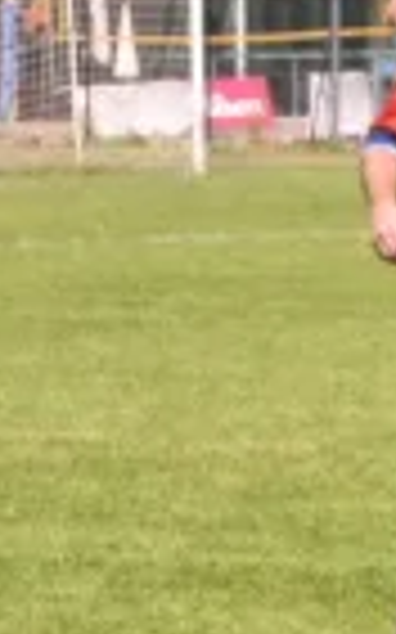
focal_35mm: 391
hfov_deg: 3.3
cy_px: 34
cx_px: 770
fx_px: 6759
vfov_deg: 5.4
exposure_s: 1/800
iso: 400
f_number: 11
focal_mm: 53
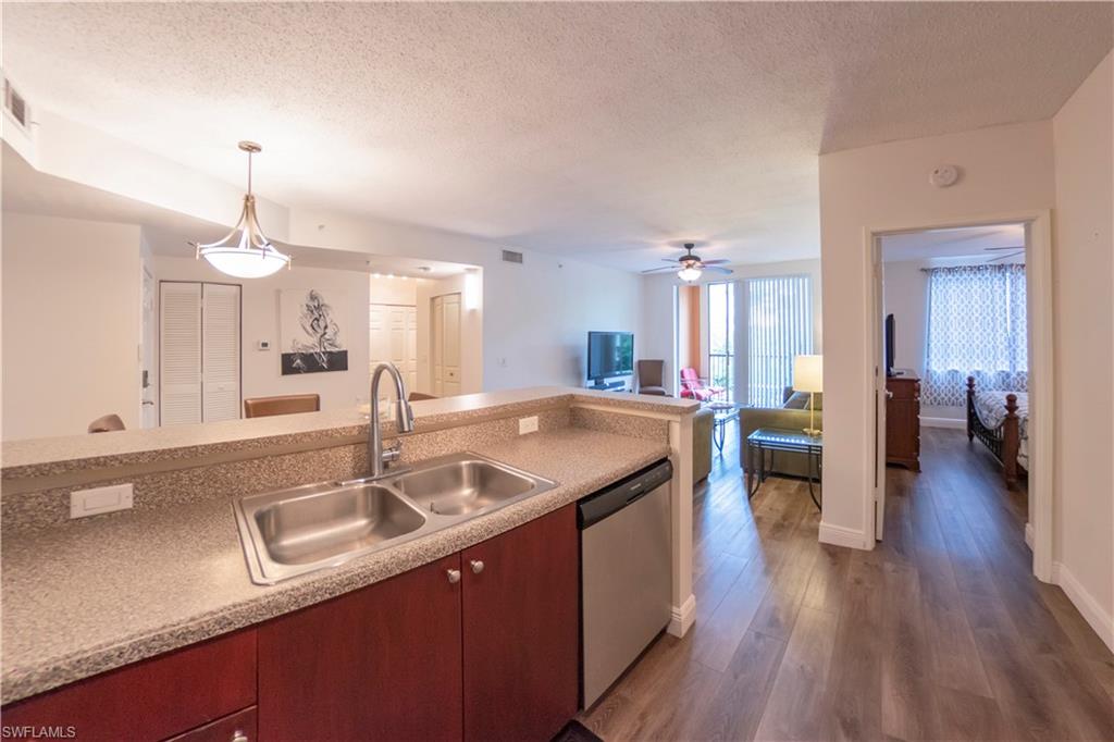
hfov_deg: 112.6
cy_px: 371
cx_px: 557
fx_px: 371
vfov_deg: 90.0
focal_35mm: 12
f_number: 4
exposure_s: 1/60
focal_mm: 8
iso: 500
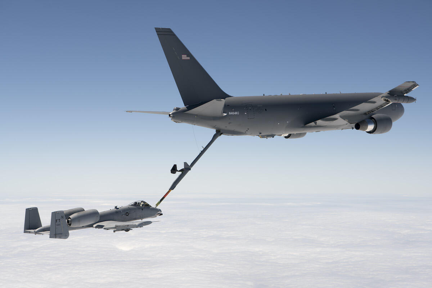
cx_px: 216
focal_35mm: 58
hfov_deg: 34.5
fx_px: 696
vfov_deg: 23.4
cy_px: 144
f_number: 5.6
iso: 50
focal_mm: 58
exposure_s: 1/500
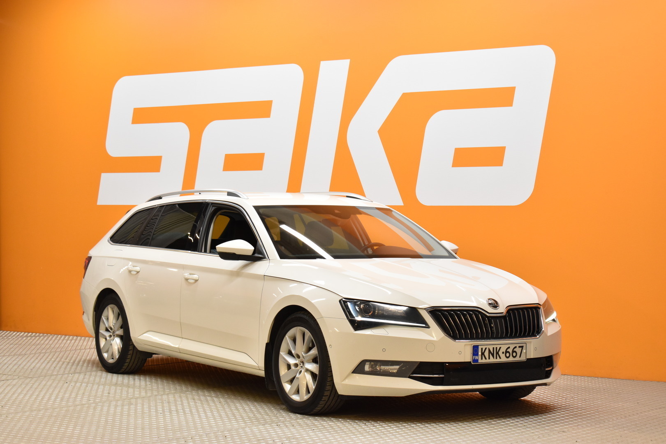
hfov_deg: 28.1
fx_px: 1332
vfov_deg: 18.9
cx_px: 333
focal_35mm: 72
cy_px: 222
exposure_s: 1/80
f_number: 5.3
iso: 1400
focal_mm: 48
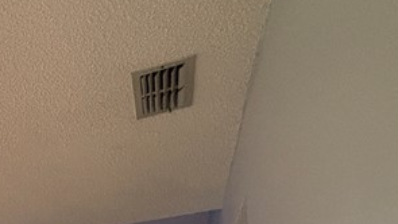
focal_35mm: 53
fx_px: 559
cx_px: -80
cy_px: 393
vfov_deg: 18.3
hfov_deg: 32.4
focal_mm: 2.22
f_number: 2.2
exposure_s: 1/60
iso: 500
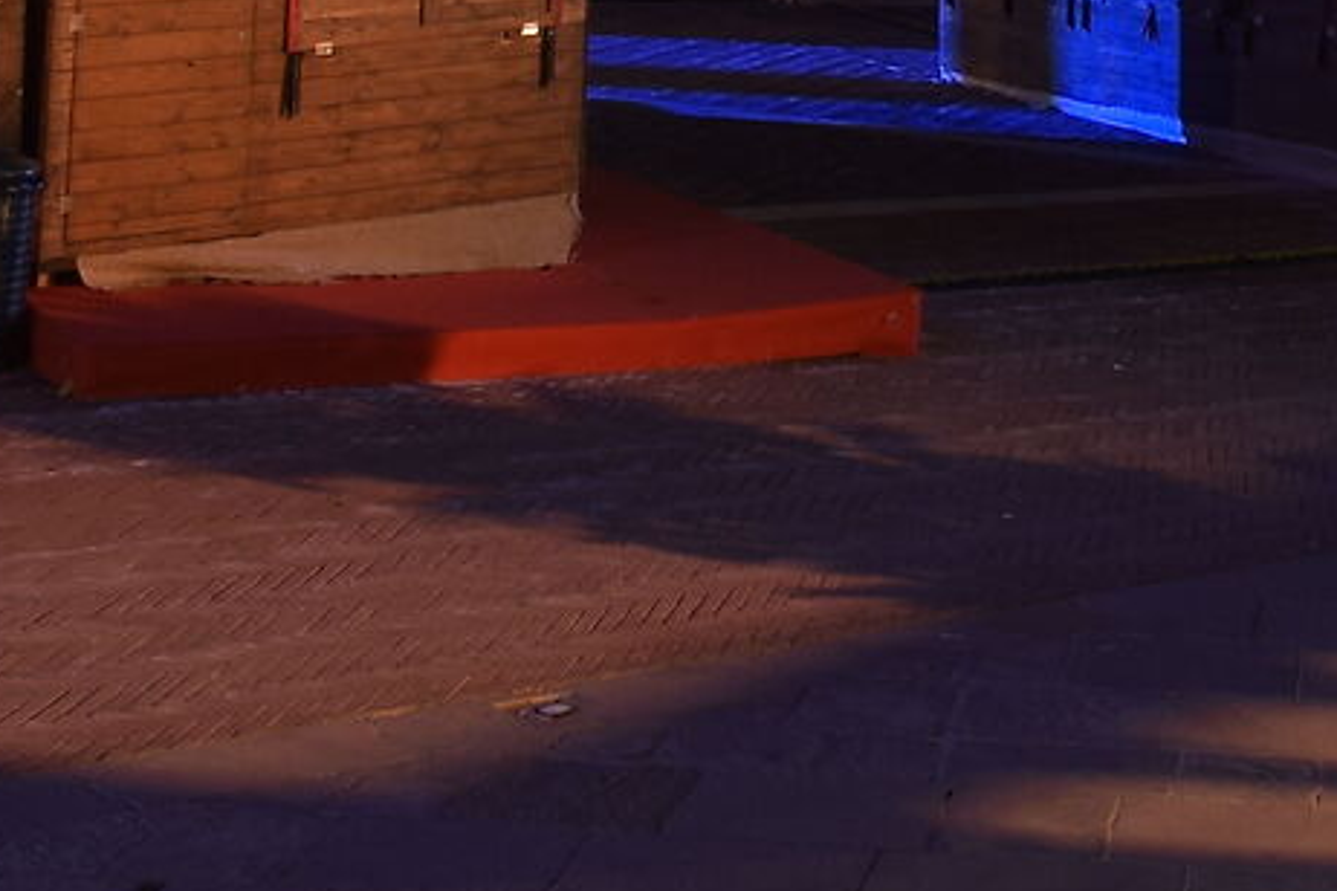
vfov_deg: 15.4
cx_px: 1624
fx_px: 2897
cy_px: -639
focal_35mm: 78
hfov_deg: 23.6
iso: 100
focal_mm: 10
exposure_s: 10
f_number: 8
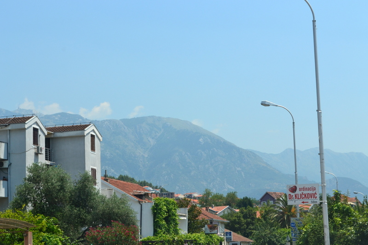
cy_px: 122
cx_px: 184
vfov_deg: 16.6
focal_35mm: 82
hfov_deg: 24.6
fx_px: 844
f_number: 11
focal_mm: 55
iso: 400
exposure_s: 1/400
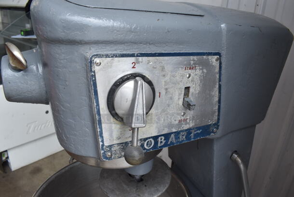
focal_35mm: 27
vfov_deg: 48.0
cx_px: 147
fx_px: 221
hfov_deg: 67.3
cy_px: 98
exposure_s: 1/60
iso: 280
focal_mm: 18
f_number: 8
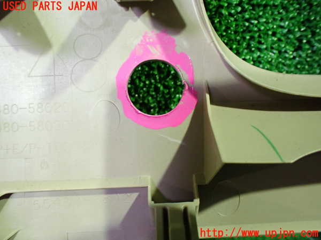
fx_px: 278
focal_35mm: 30
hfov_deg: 60.0
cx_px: 160
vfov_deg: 46.8
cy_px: 120
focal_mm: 5.4
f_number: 2.3
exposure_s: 1/40
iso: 800
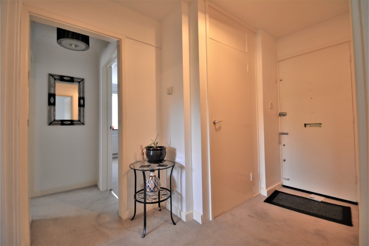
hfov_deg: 100.4
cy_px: 123
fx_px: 154
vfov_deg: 77.3
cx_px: 184
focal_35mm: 15
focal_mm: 10
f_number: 4
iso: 800
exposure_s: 1/60
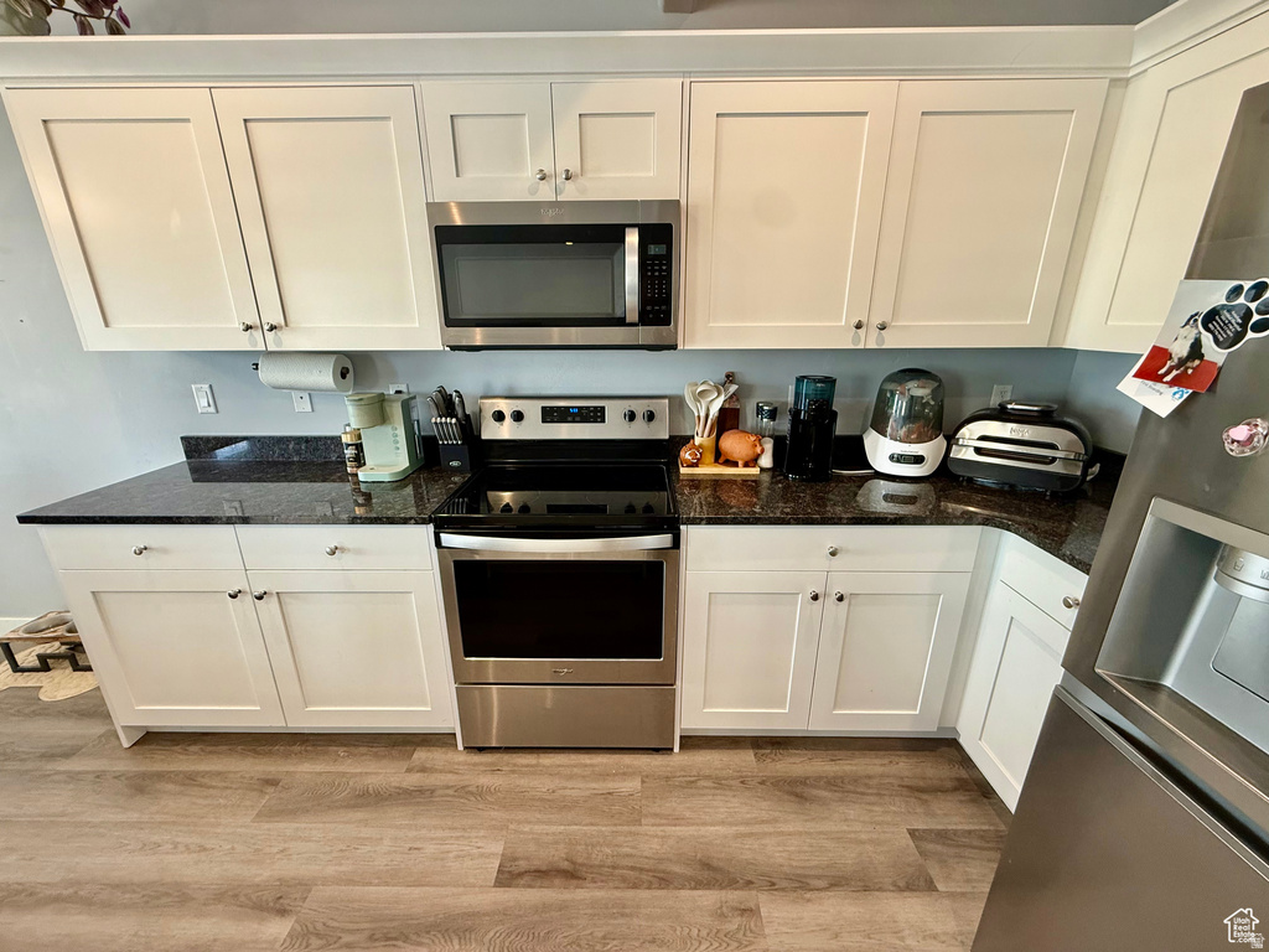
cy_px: 476
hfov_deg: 102.1
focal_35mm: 14
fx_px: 513
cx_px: 634
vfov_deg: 85.7
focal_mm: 2.22
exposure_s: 1/60
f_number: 2.2
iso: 200
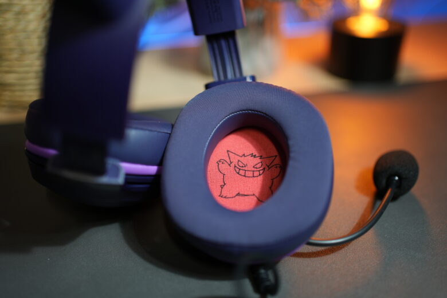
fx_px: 435
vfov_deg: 37.9
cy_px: 149
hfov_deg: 54.4
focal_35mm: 35
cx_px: 224
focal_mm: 35
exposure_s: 1/100
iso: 100
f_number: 1.8
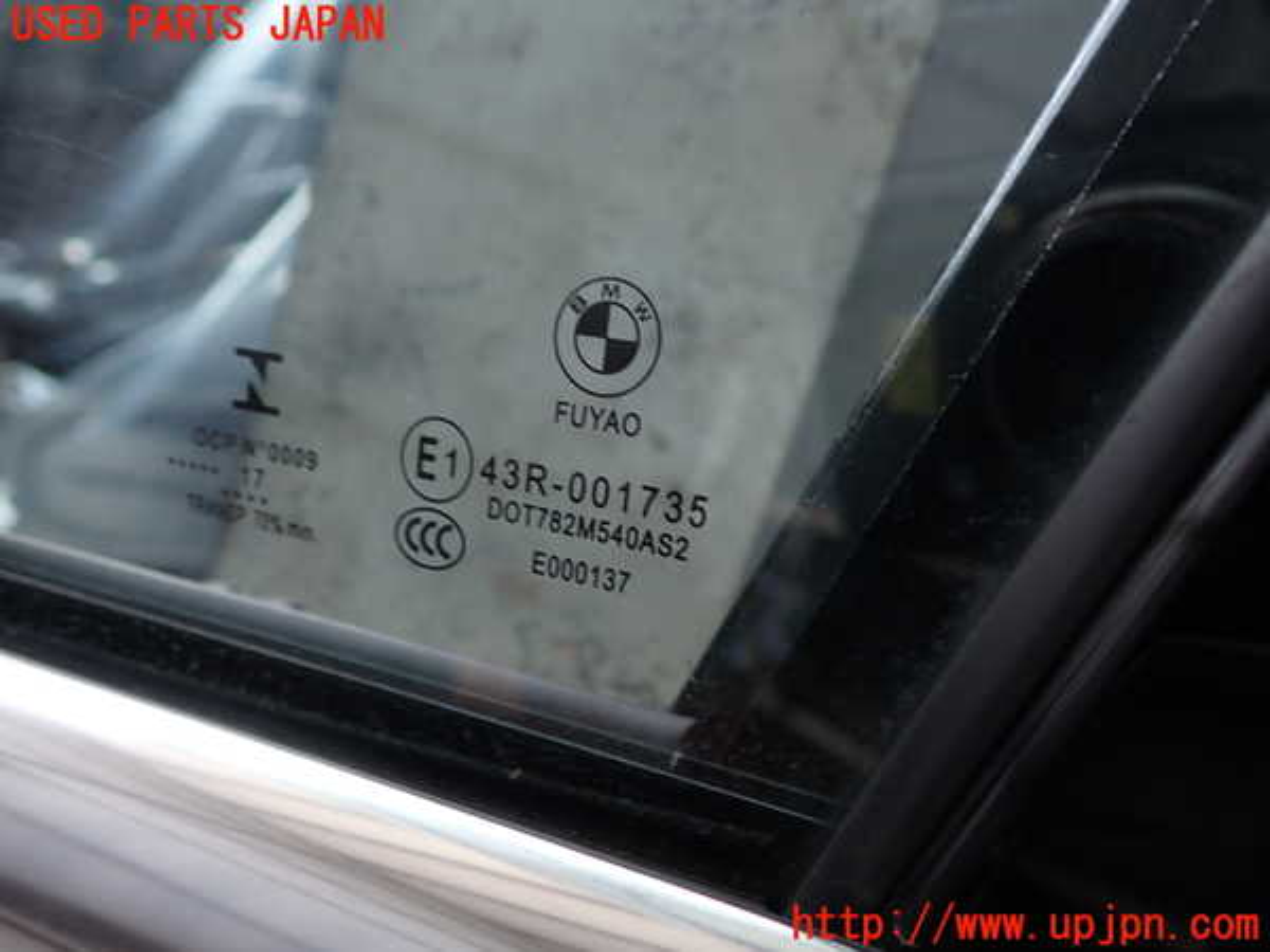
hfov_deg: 60.0
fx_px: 1101
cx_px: 635
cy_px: 476
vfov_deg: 46.8
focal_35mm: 30
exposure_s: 1/80
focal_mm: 5.4
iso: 100
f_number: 2.3
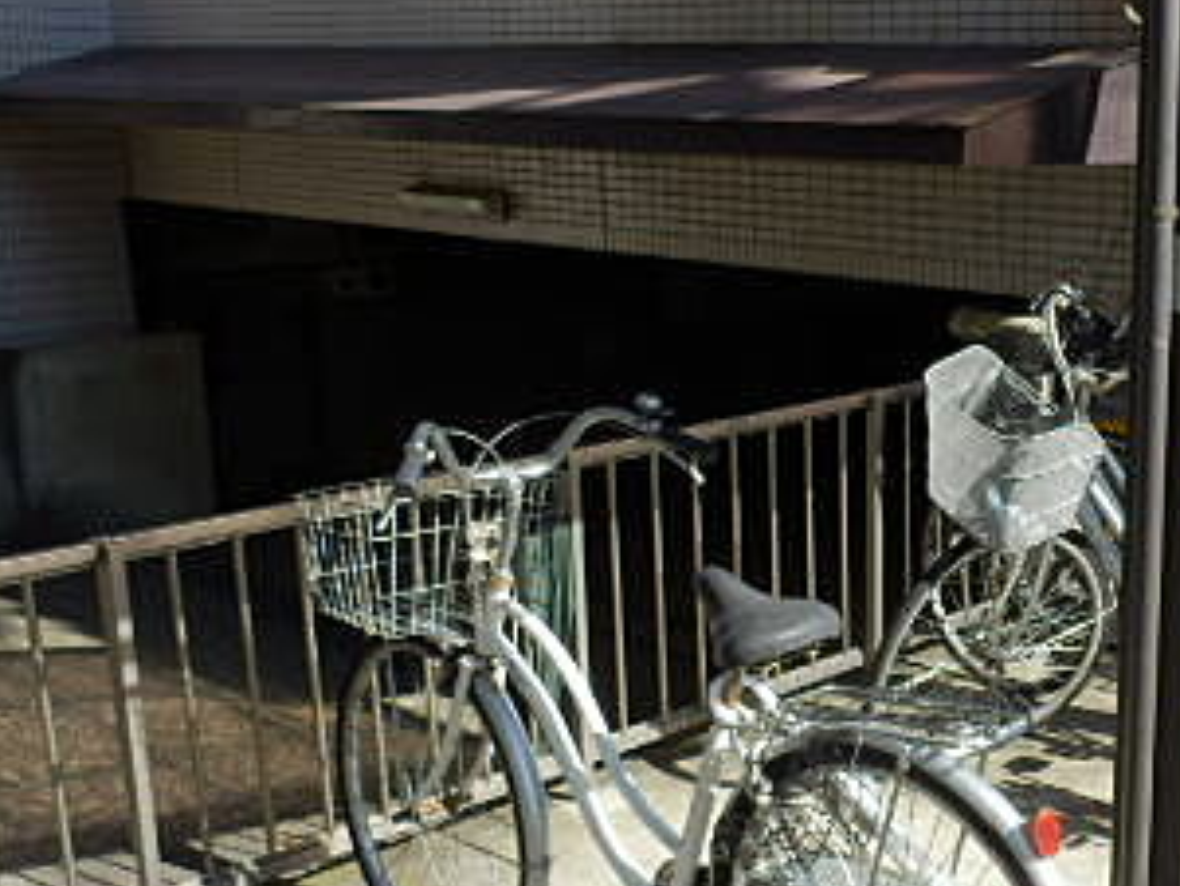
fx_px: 1739
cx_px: 992
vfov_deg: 28.5
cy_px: 541
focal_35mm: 51
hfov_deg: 35.9
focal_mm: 4.2
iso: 80
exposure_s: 1/640
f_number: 3
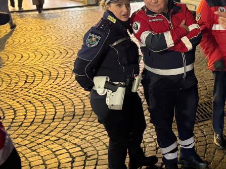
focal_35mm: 55
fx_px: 359
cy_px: 47
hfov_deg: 31.0
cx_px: 250
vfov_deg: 26.3
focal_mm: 6.76
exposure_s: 1/25
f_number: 1.78
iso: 1000
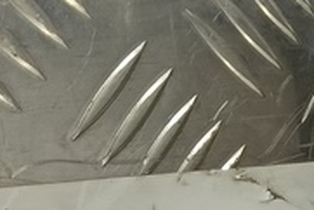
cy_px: 338
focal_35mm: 135
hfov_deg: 12.3
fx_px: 1178
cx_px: 739
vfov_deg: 9.8
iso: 119
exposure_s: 1/50
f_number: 1.6
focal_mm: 4.11
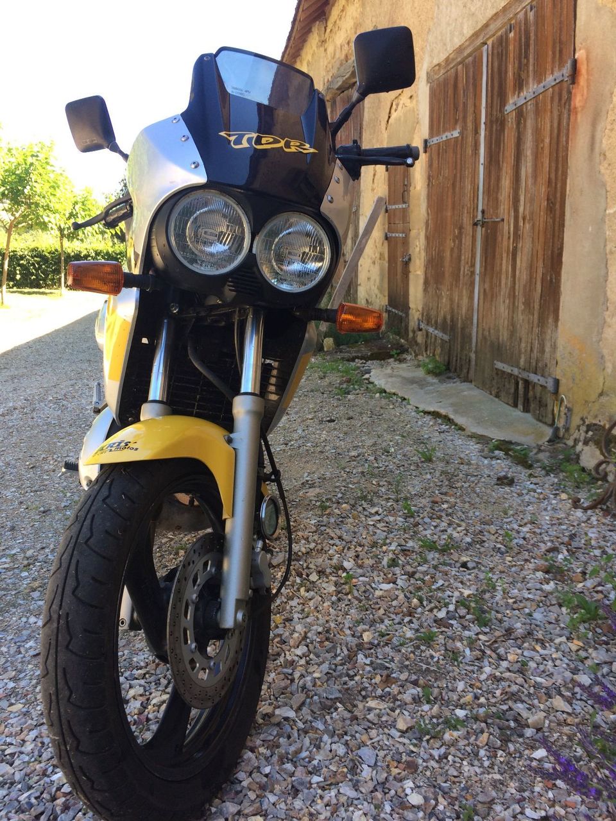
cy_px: 410
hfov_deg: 48.2
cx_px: 308
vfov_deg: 61.7
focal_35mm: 29
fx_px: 688
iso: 32
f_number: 2.2
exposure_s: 1/162
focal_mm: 4.15
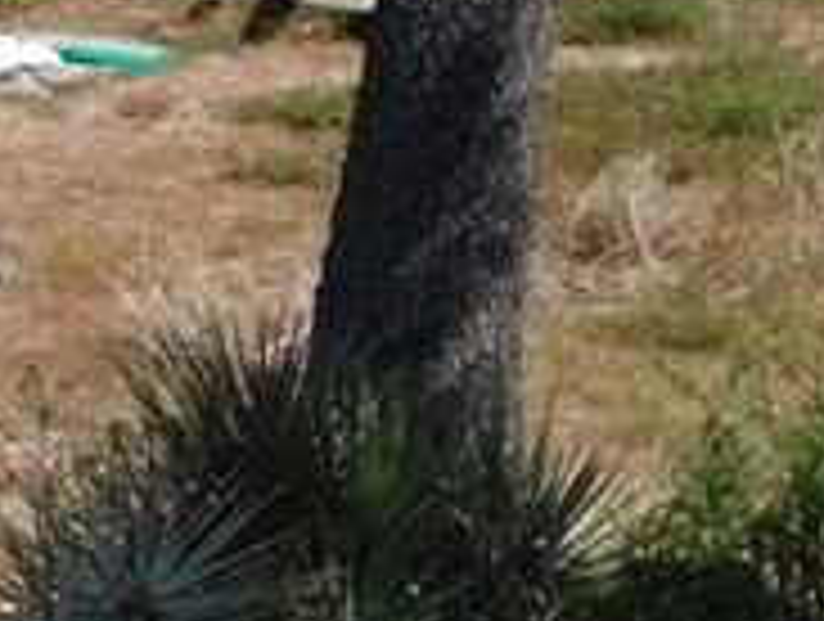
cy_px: -284
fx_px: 4794
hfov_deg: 9.0
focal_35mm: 201
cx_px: -1022
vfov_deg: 7.3
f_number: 3.5
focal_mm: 6.3
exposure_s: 1/1250
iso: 125
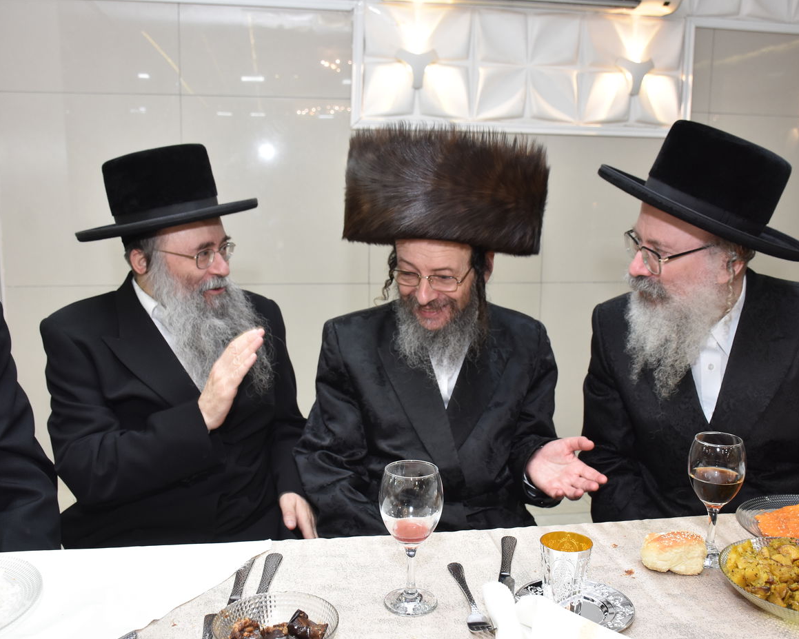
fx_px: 804
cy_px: 320
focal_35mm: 34
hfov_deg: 52.8
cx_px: 414
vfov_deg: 43.4
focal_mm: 20
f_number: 5.6
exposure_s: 1/100
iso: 1000
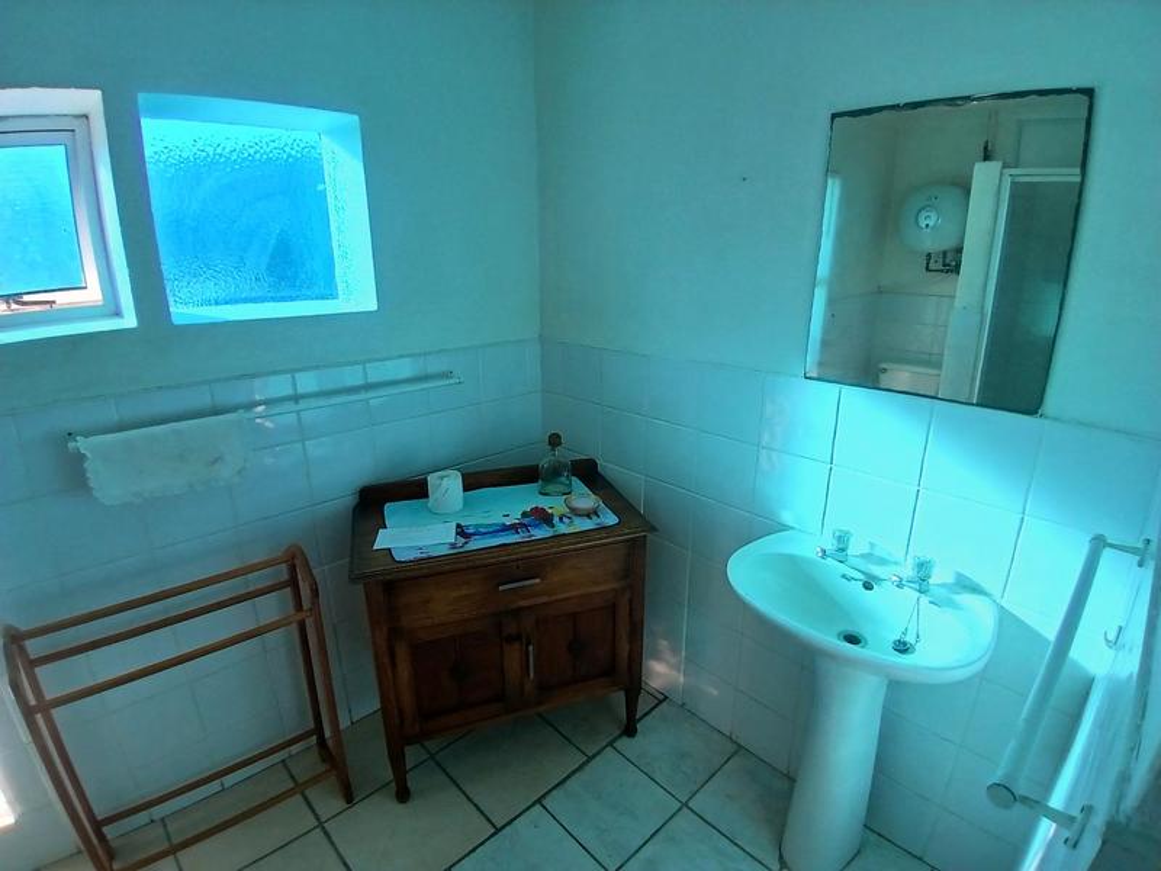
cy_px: 436
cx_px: 580
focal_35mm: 17
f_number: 2.2
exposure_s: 1/291
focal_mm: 1.4
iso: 50
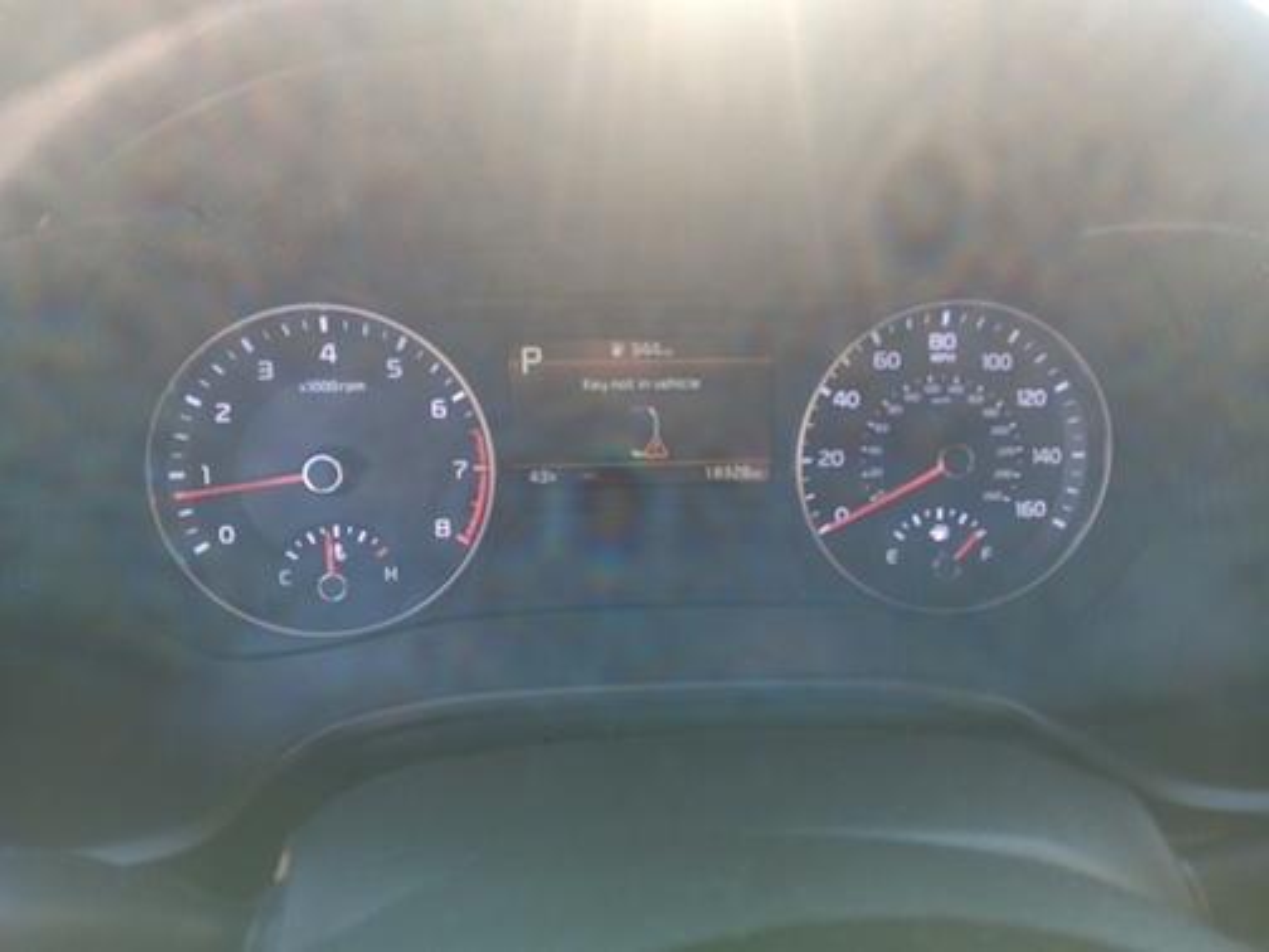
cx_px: 634
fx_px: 953
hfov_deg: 67.3
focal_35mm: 26
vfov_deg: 53.1
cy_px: 476
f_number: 1.8
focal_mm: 3.98
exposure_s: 1/33.3
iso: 175
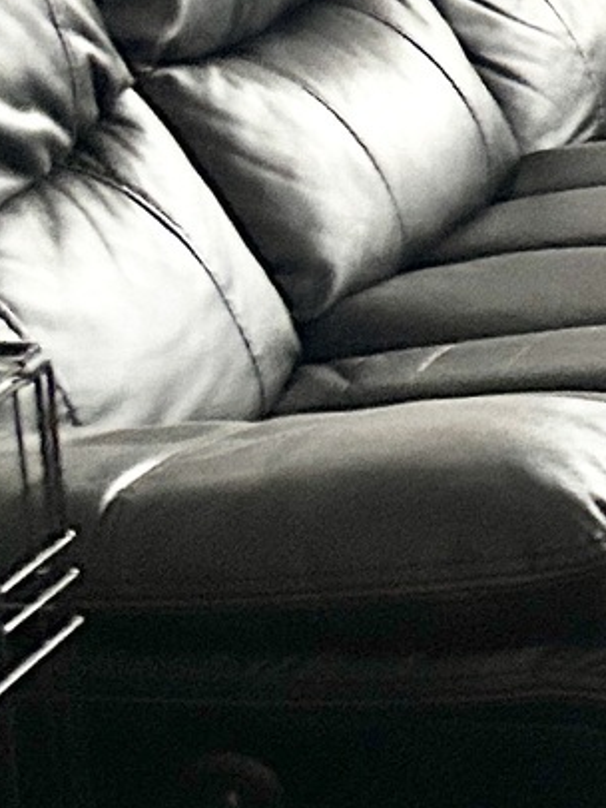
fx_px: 3453
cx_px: 1537
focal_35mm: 148
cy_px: 365
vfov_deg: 13.3
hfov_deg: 8.9
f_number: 1.5
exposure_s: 1/60
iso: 320
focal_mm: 5.7
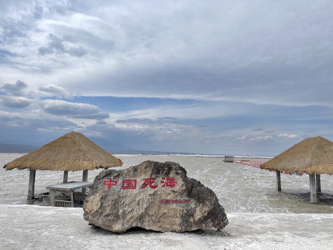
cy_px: 125
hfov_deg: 67.3
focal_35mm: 26
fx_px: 250
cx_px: 166
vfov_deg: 53.1
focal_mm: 5.1
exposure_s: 1/3788
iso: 32
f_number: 1.6
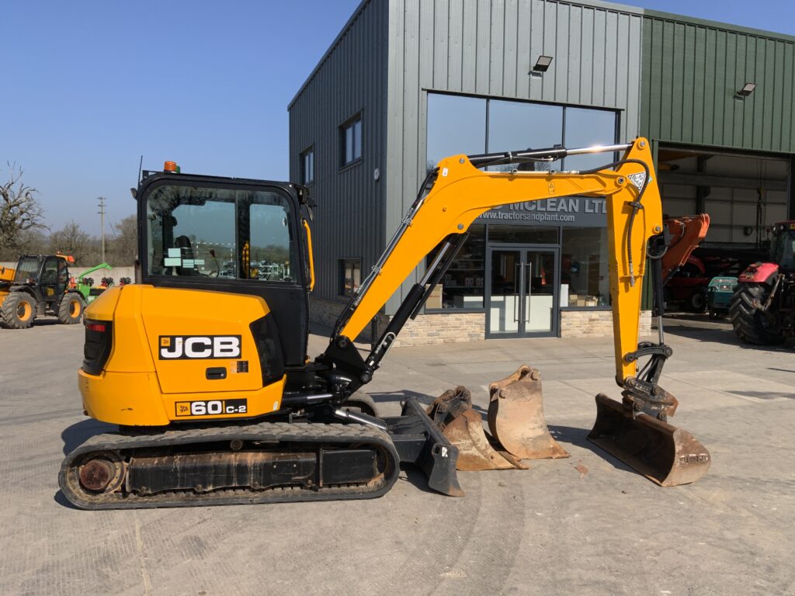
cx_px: 398
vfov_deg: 48.2
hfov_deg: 61.7
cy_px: 298
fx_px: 666
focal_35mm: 29
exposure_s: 1/2427
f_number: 1.8
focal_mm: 3
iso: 20
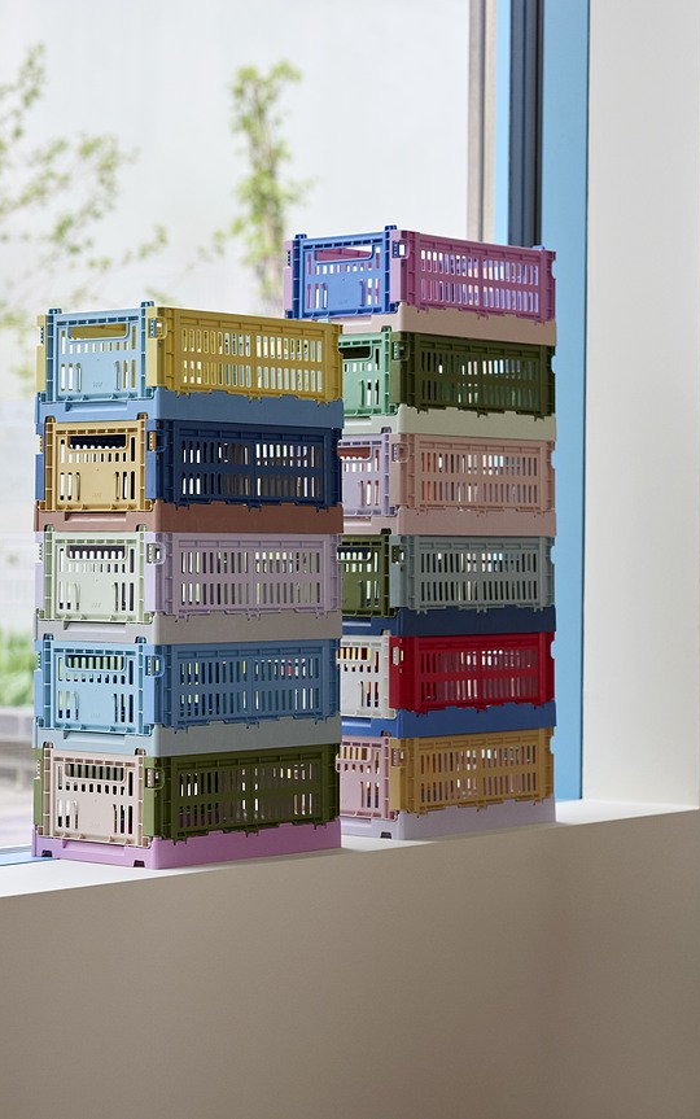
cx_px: 353
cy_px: 560
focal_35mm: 87
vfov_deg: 23.8
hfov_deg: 15.0
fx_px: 2653
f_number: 5.6
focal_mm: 85
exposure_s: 1/200
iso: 400
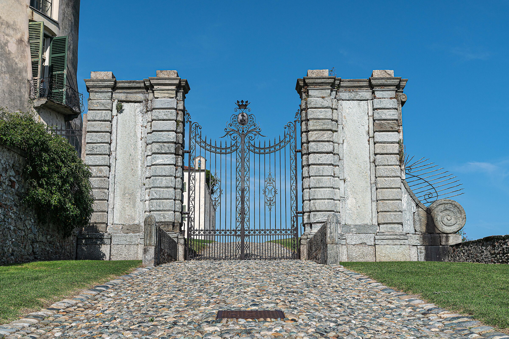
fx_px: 678
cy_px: 170
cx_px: 254
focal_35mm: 48
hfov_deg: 41.1
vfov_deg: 28.0
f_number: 9.5
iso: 100
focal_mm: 48
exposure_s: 1/500
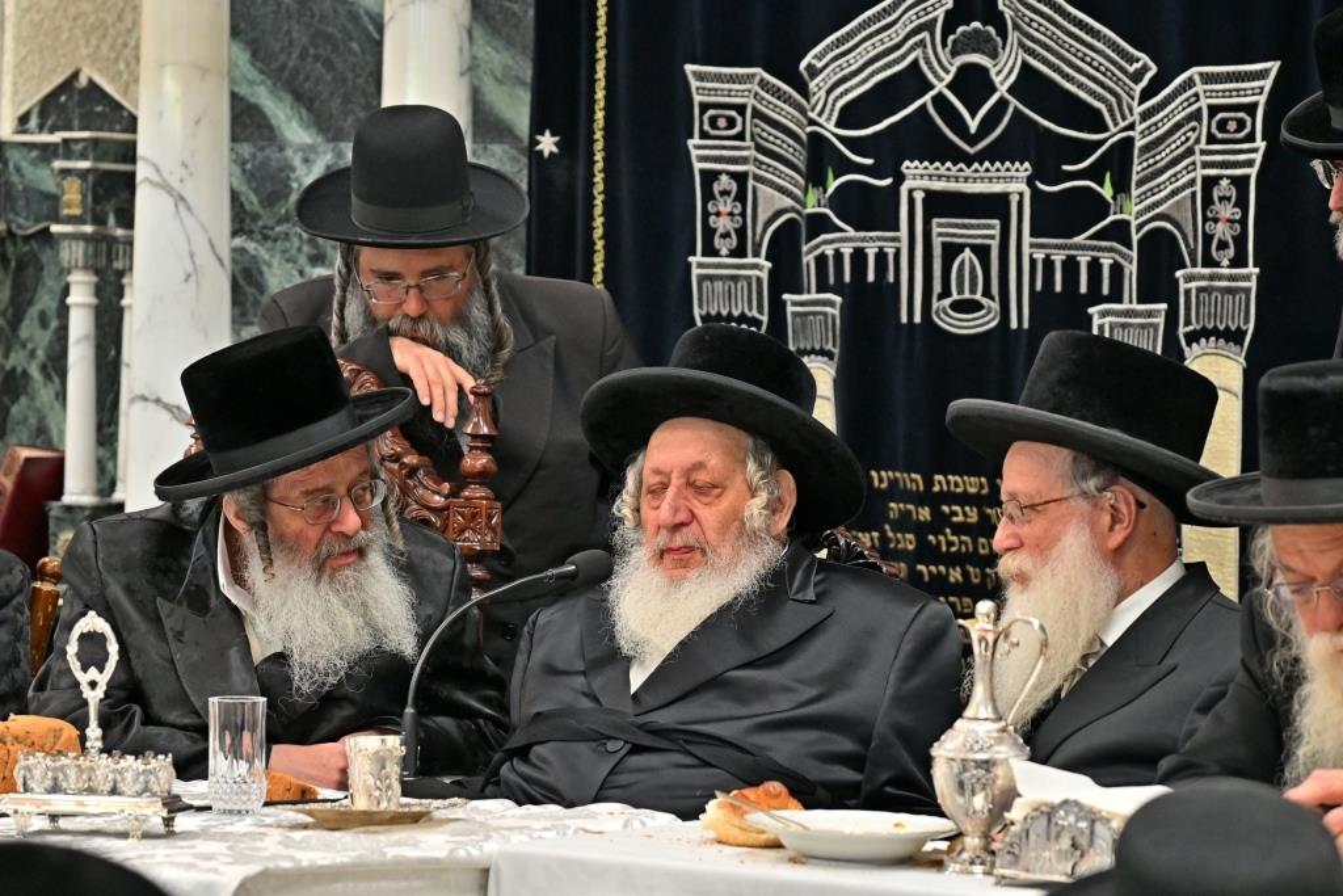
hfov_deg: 16.3
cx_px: 672
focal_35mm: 126
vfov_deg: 10.9
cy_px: 448
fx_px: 4701
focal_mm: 84
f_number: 4
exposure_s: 1/250
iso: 640
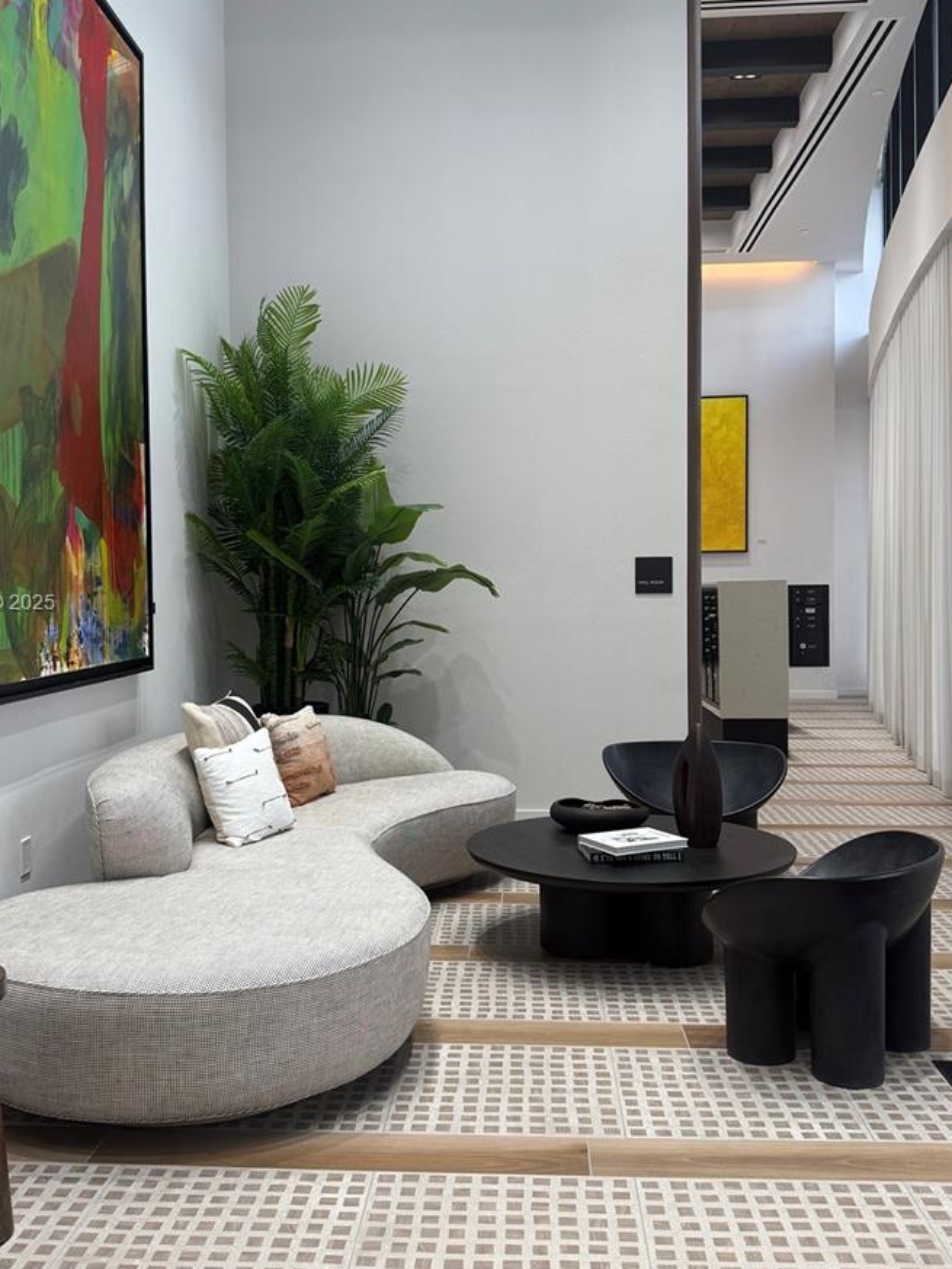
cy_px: 605
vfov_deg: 55.3
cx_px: 440
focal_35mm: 33
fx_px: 1210
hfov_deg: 42.9
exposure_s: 1/120
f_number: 1.78
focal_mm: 6.76
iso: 125
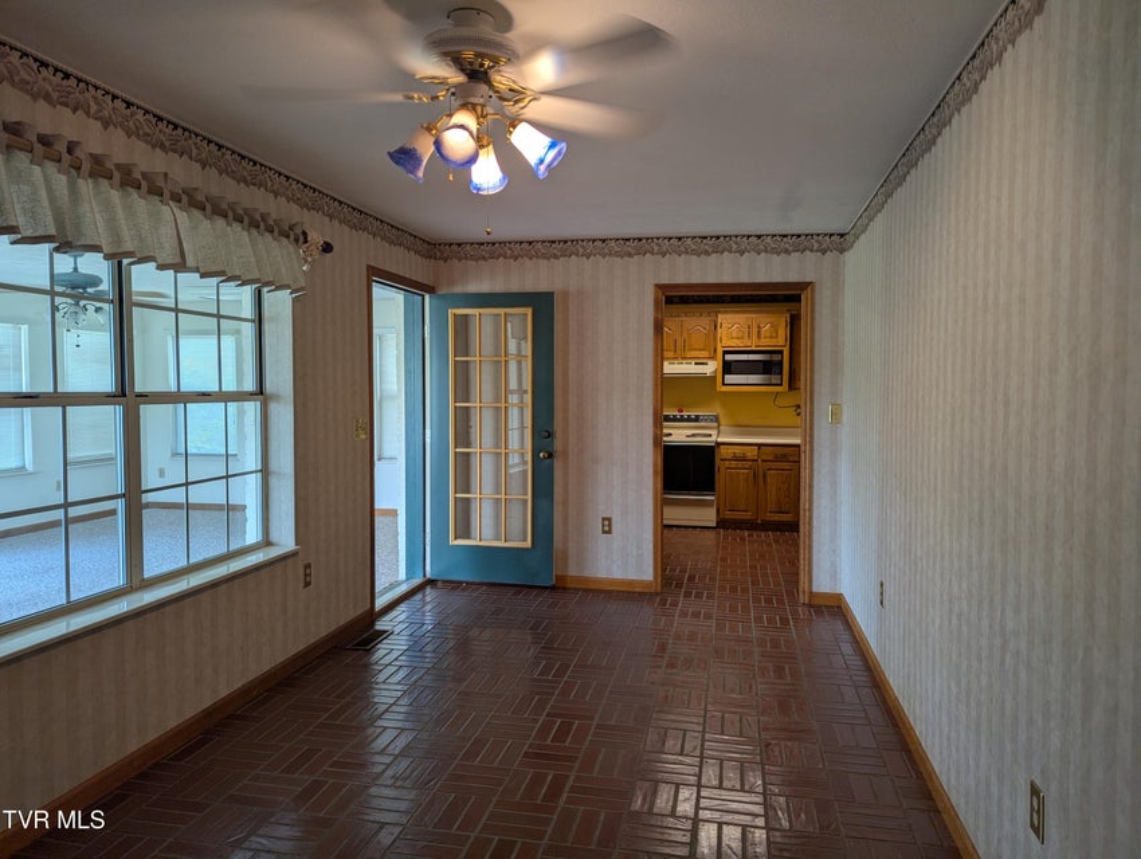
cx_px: 570
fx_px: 792
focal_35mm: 24
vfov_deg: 56.9
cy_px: 430
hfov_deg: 71.5
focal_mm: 6.81
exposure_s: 1/60
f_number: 1.85
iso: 50
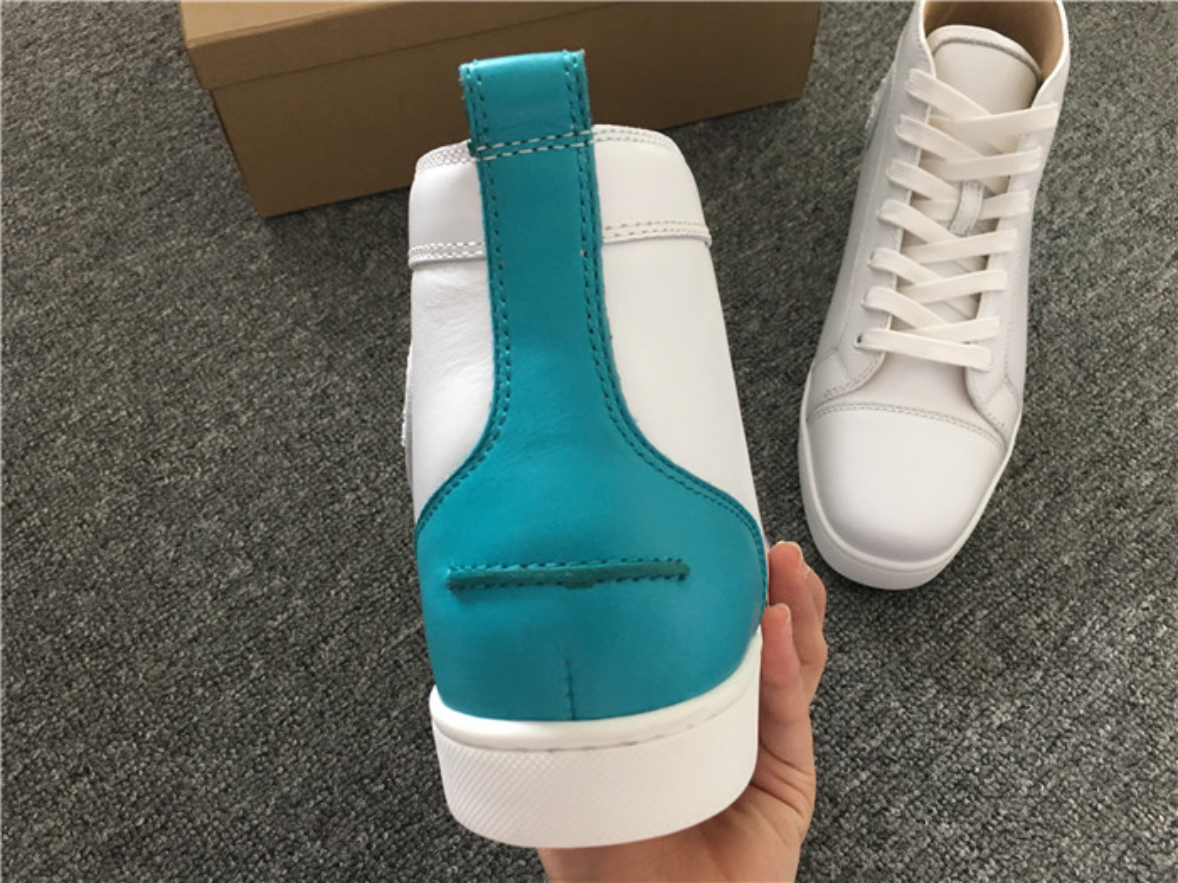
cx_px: 589
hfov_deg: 61.7
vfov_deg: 48.2
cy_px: 442
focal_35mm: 29
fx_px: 987
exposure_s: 1/33
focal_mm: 4.15
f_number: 2.2
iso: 125
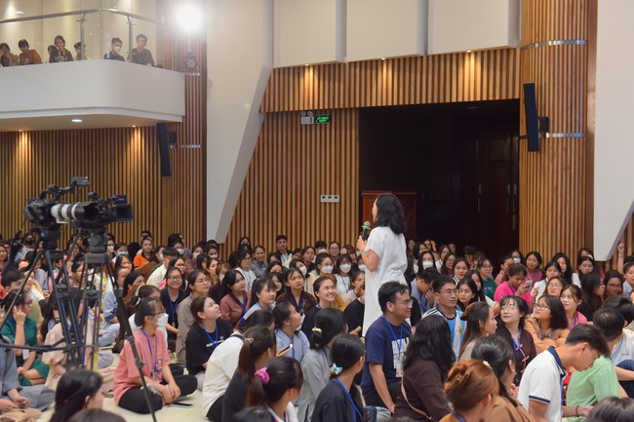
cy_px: 211
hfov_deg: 39.6
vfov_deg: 27.0
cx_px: 317
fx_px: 880
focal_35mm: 50
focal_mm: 50
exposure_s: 1/125
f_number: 4
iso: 1250
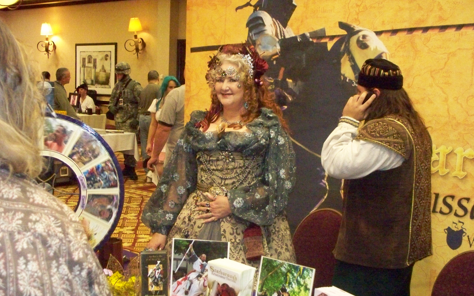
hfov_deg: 40.3
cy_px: 170
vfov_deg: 25.8
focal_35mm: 50
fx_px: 646
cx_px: 237
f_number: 2.9
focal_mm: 9.86
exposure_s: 1/60
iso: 1600
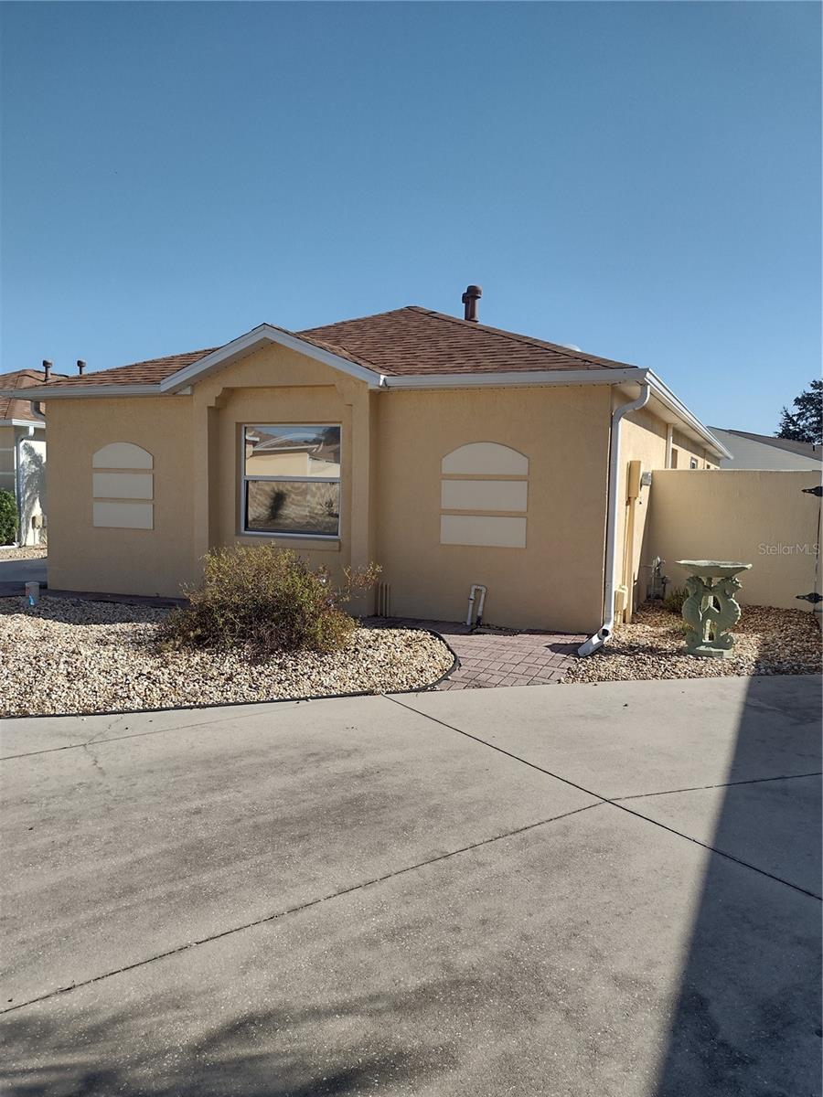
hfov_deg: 51.4
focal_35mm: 27
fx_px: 856
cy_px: 548
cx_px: 412
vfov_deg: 65.3
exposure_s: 1/2003
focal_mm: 4.71
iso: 100
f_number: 1.7
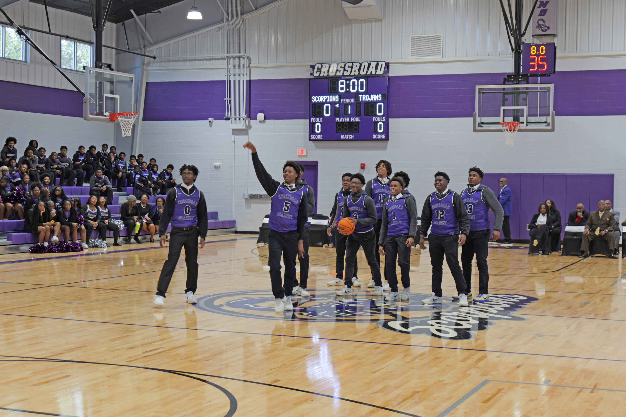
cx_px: 313
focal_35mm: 60
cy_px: 208
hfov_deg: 33.4
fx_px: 1043
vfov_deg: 22.6
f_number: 5.6
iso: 800
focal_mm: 60
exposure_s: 1/60
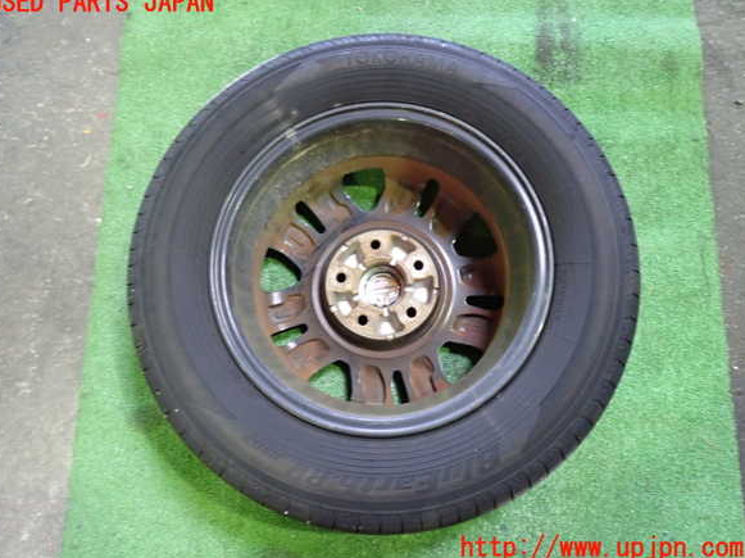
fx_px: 667
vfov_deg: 45.4
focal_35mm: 31
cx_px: 365
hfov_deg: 58.4
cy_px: 276
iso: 640
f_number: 2.3
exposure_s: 1/30
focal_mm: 5.4
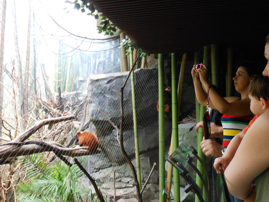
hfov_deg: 55.4
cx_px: 134
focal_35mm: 33
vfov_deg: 42.9
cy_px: 101
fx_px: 256
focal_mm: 5.9
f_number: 4
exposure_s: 1/25
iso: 400
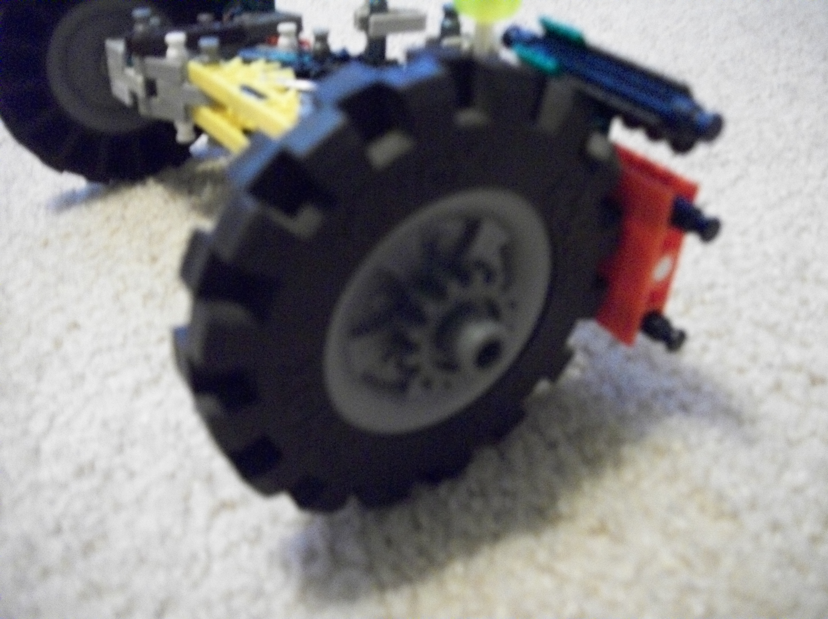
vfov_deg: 44.1
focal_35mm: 32
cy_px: 310
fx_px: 765
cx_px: 414
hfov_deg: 56.9
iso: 640
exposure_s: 1/10
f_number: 2.9
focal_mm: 5.7
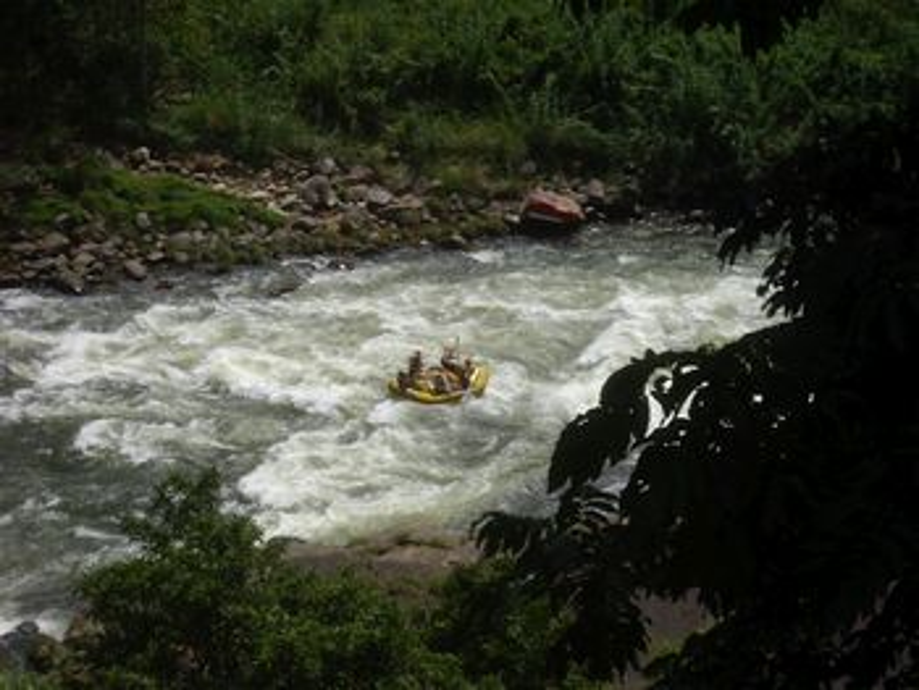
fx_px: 3029
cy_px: 345
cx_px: 460
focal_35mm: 114
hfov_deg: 17.3
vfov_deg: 13.0
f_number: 8.3
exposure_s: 1/200
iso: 50
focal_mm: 18.6
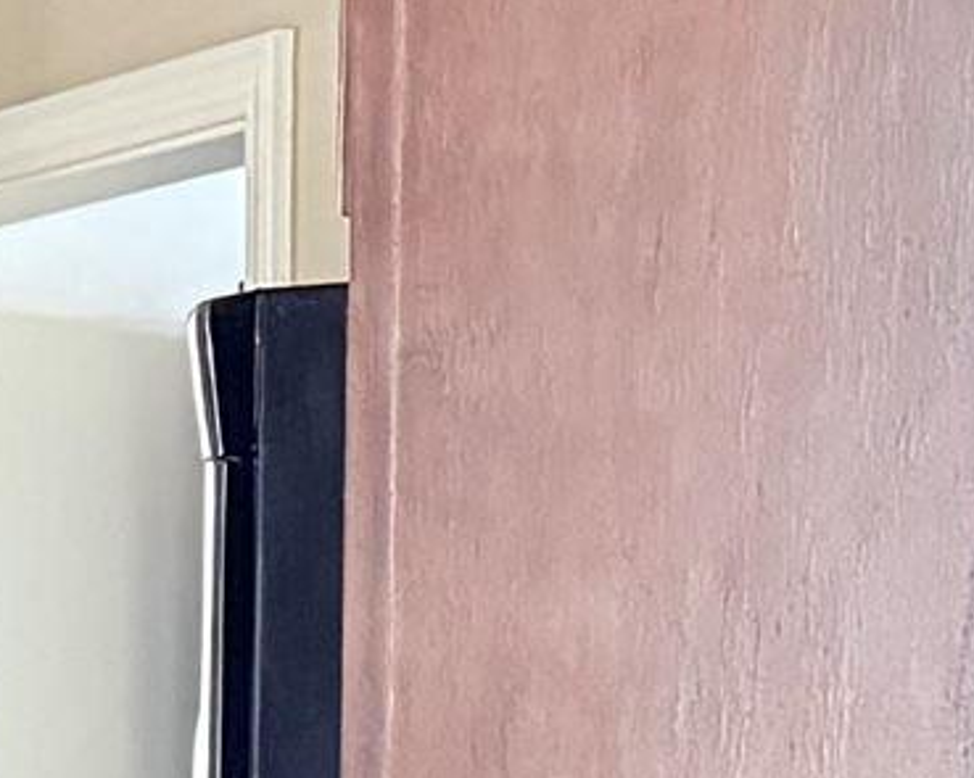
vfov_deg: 7.8
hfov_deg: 8.3
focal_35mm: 195
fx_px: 5620
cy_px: 1213
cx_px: -2003
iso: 1250
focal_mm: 6.76
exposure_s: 1/30
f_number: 1.78
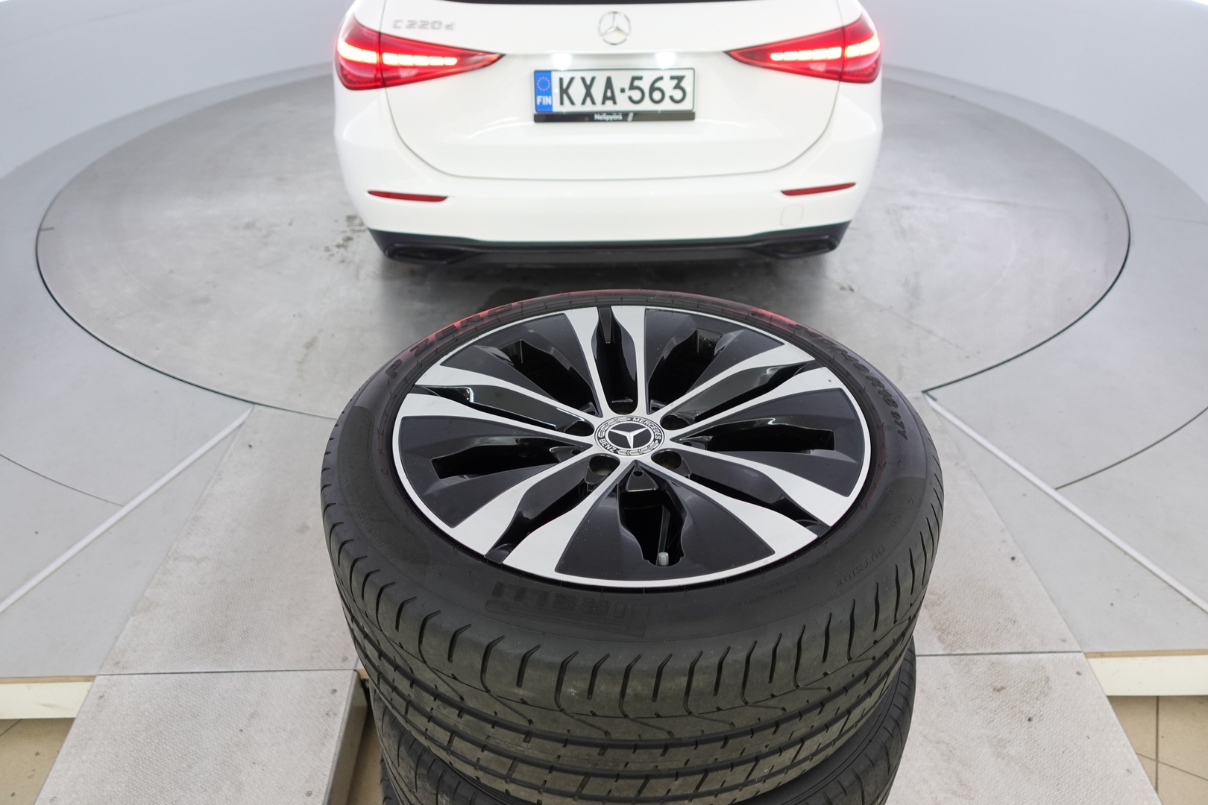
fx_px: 805
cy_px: 402
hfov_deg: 73.7
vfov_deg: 53.1
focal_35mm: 24
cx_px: 604
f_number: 1.8
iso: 160
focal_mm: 9.4
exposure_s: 1/30
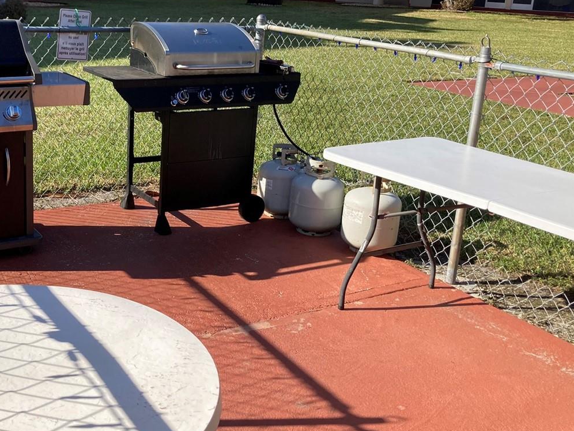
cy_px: 175
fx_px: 746
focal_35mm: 45
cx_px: 171
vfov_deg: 32.1
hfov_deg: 41.3
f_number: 1.8
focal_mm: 3.99
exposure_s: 1/1675
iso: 20
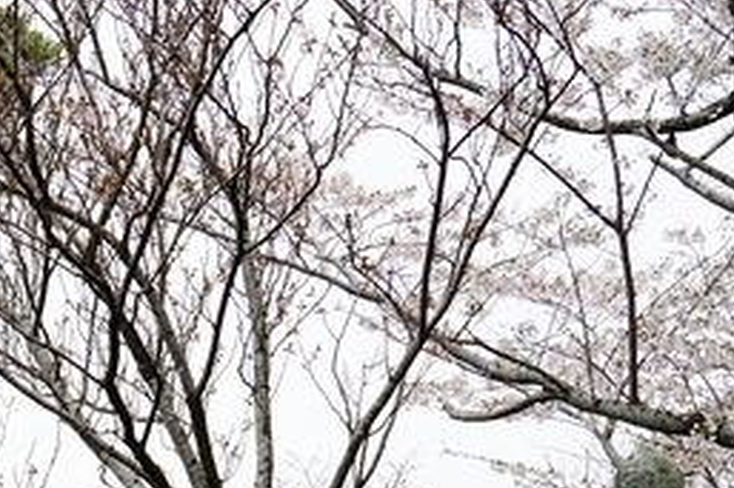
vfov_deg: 12.0
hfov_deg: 17.2
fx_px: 2221
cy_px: 742
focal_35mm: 109
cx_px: -314
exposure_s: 1/100
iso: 100
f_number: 8
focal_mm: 35
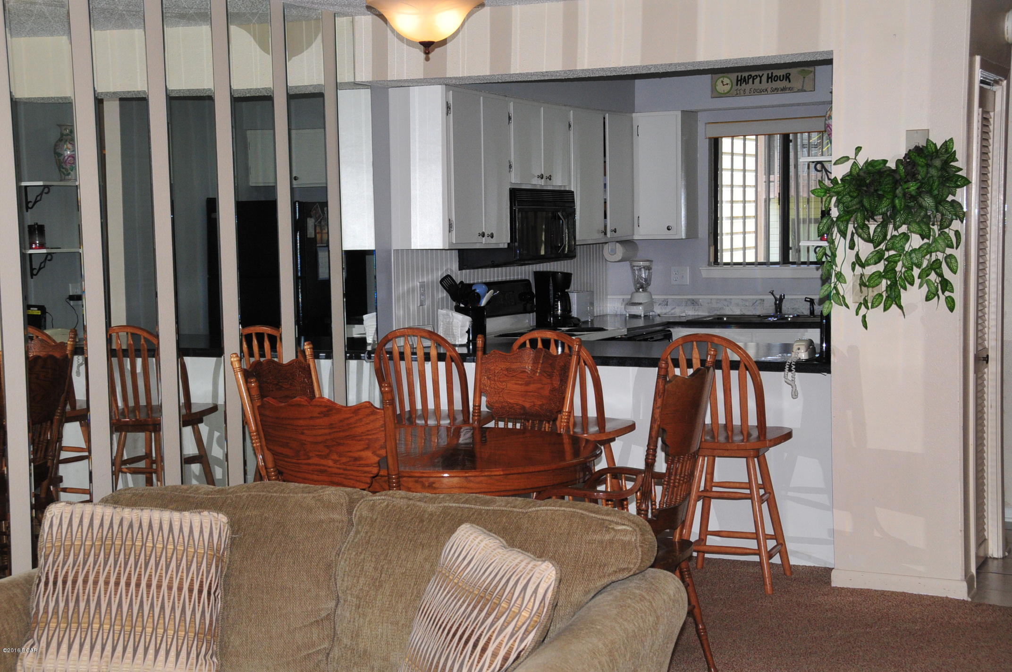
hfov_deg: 36.9
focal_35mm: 54
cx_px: 506
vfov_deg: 25.0
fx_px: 1516
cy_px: 336
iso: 800
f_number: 8
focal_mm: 36
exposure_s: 1/250
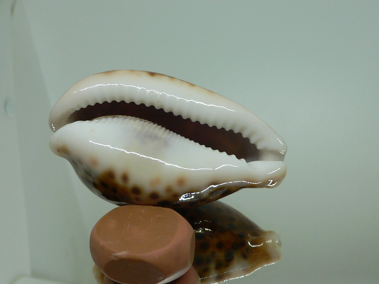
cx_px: 189
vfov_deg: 35.1
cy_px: 145
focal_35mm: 41
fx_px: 449
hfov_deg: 45.8
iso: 100
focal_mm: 4.6
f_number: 2.8
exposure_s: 1/60
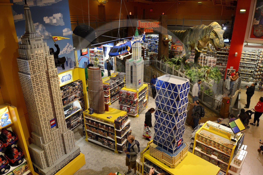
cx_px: 132
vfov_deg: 53.1
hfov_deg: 73.8
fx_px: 175
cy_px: 88
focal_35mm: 24
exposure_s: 1/50
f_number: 6.3
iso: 1600
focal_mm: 24
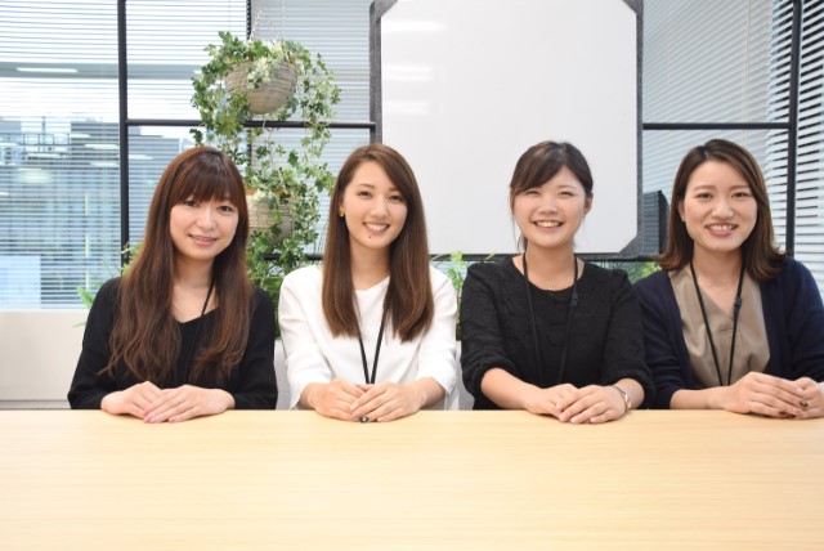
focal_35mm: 36
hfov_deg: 53.1
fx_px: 825
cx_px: 412
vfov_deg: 36.9
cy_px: 276
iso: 250
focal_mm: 24
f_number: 5
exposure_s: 1/10
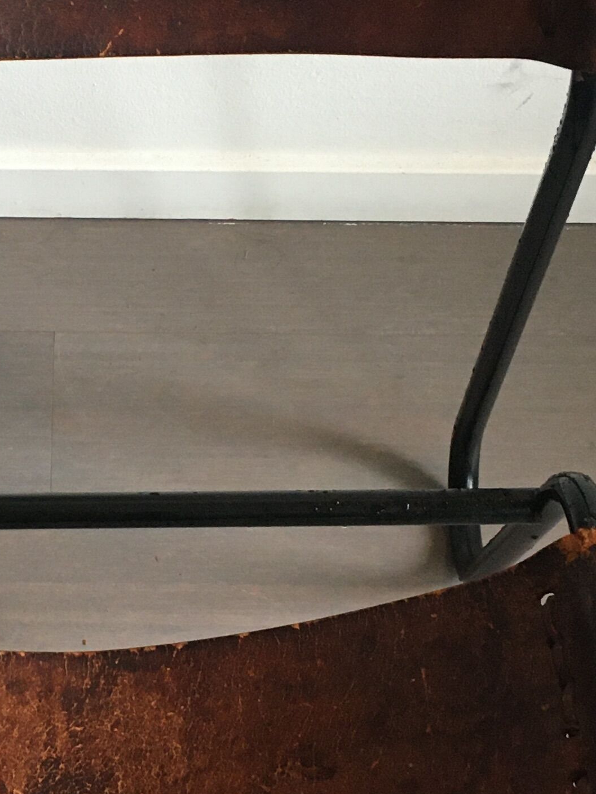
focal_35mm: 83
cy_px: 432
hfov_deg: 17.5
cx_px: 41
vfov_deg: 23.5
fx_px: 1905
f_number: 2.2
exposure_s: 1/33
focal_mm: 4.15
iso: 200
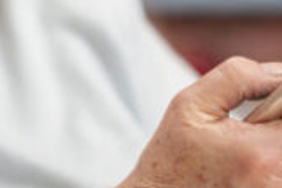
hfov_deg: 10.0
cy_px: 74
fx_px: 1607
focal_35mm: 205
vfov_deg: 6.7
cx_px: 168
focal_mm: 85
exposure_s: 1/160
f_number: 3.2
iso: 250
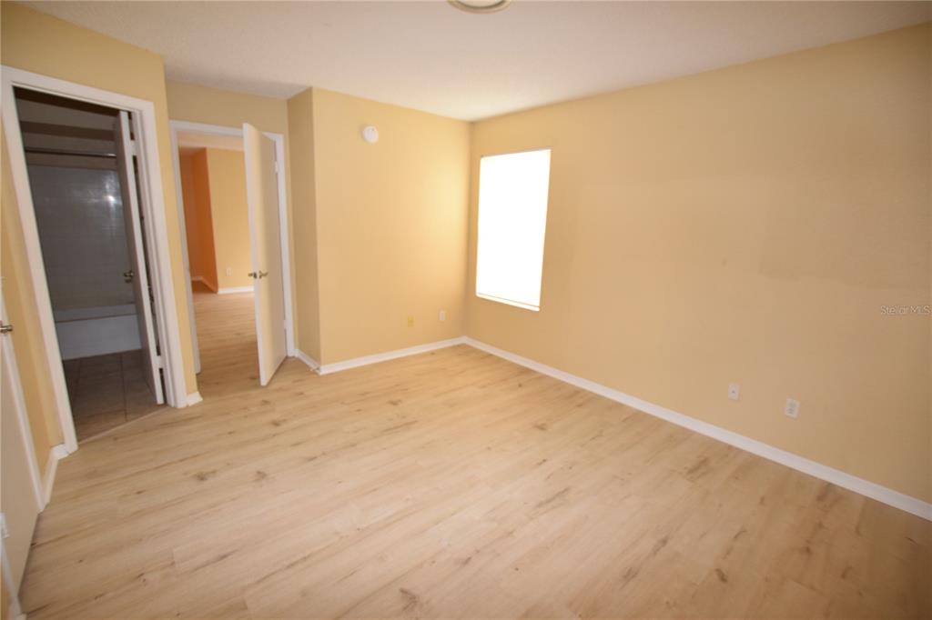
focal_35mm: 15
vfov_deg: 77.3
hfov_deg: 100.4
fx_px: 388
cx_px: 466
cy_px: 310
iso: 800
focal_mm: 10
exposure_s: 1/60
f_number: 4
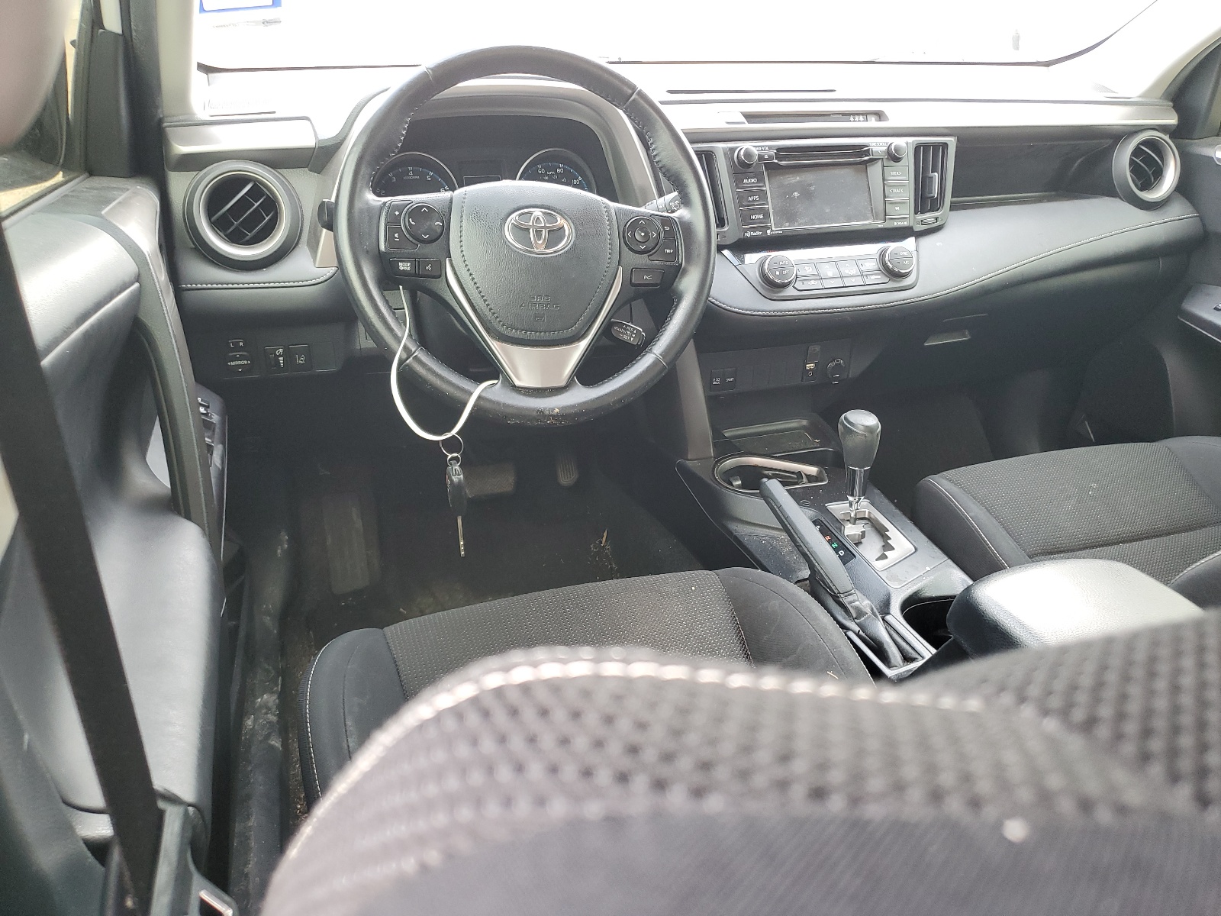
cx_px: 610
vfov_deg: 53.1
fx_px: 917
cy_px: 458
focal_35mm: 26
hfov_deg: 67.3
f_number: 1.5
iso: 81
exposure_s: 1/60.2
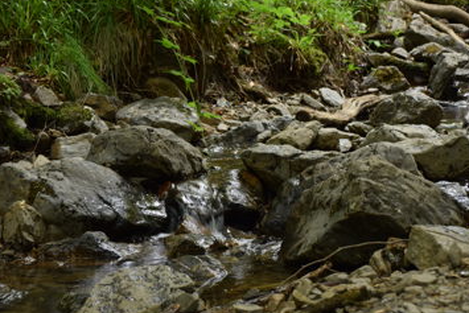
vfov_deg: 11.9
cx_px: 233
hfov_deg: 17.8
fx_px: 1499
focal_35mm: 115
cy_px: 167
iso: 400
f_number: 5
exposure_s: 1/25
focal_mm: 68
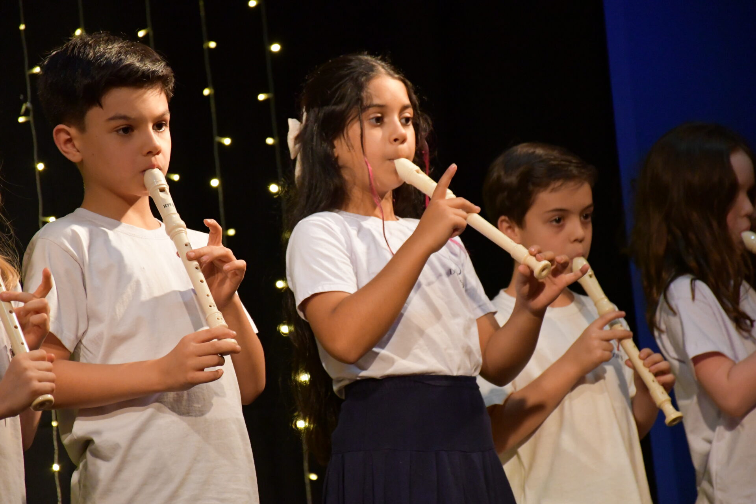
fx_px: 3843
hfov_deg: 11.2
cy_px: 252
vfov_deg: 7.5
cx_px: 378
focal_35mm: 183
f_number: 5.6
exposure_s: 1/125
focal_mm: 122
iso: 6400
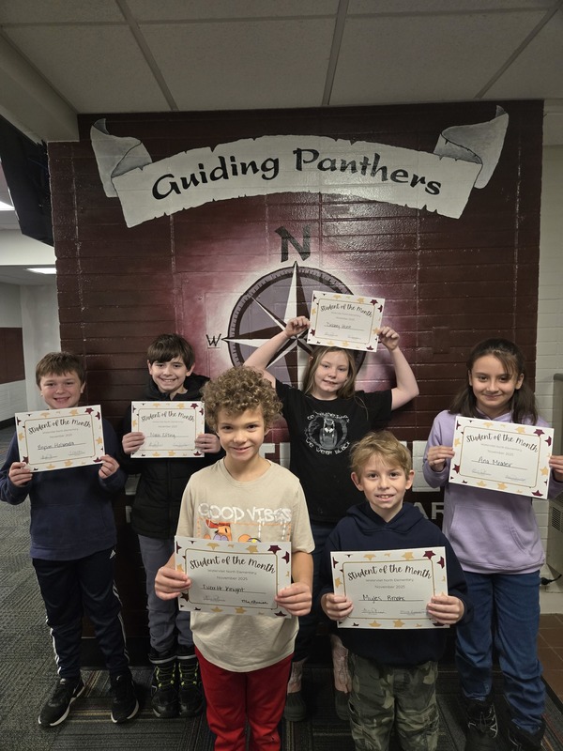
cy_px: 376
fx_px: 499
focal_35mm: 23
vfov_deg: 73.9
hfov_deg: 58.9
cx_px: 282
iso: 500
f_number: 1.8
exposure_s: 1/120
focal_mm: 5.4
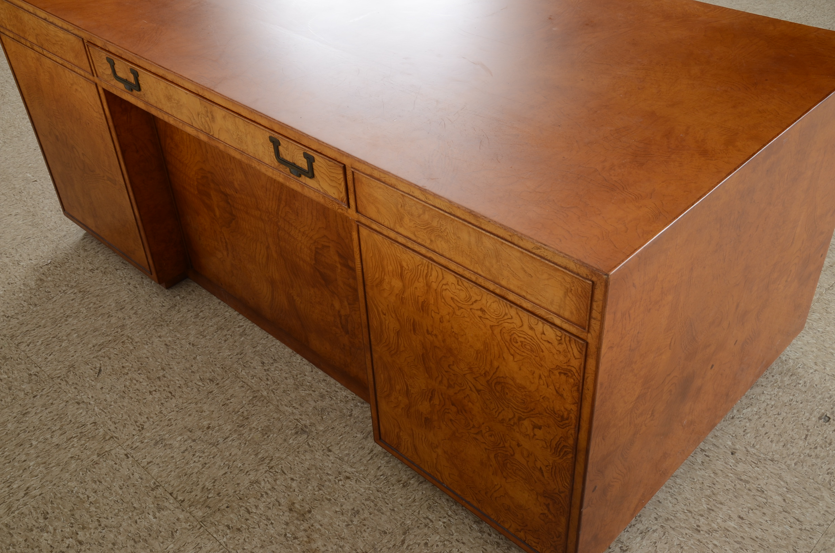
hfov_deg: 51.4
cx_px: 418
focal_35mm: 38
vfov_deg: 35.3
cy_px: 276
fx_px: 868
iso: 125
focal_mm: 25
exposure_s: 1/100
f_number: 14
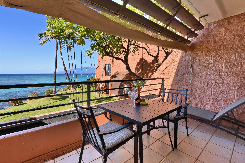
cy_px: 82
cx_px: 122
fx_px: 102
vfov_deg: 77.4
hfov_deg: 100.4
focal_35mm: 15
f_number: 16
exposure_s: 1/60
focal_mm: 15
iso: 1100
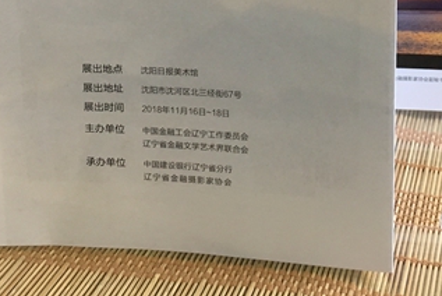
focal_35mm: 76
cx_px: 325
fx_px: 934
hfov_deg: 26.3
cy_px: -117
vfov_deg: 16.7
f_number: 2.2
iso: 125
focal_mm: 4.15
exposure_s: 1/33
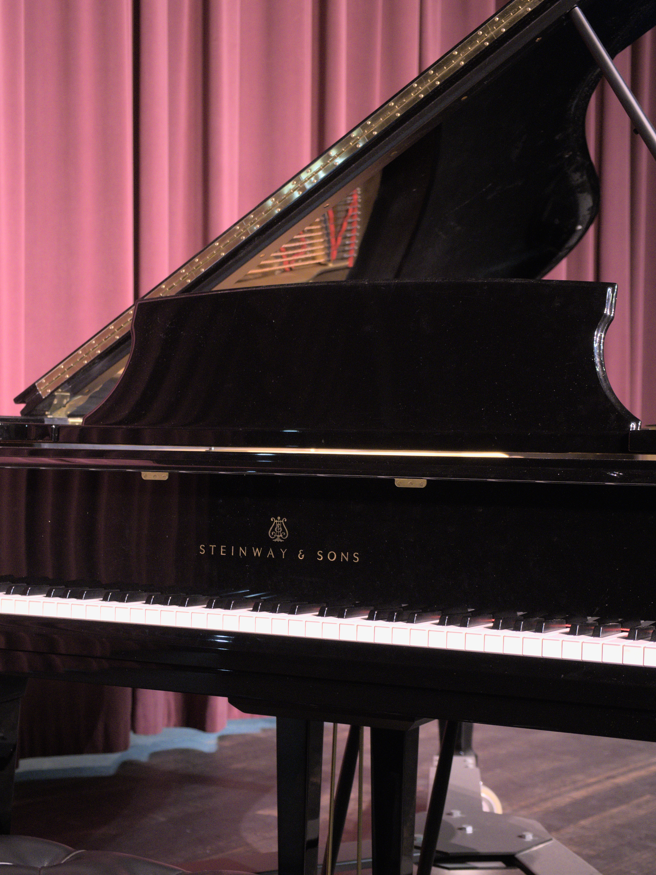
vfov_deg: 32.6
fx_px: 1491
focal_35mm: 59
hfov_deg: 24.8
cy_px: 522
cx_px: 289
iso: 3200
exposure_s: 1/27
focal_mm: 31.5
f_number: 3.6
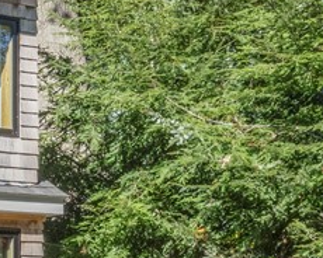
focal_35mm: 133
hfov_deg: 12.9
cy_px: 268
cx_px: -286
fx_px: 1271
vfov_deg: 11.5
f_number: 14
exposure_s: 1/200
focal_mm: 20
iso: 400
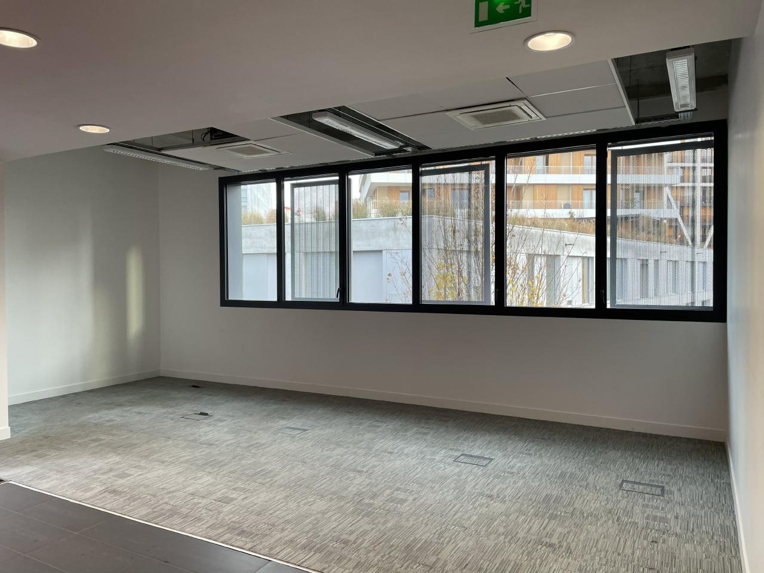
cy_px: 286
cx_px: 382
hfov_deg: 67.3
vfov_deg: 53.1
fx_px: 574
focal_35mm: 26
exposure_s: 1/100
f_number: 1.6
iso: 80
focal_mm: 4.2
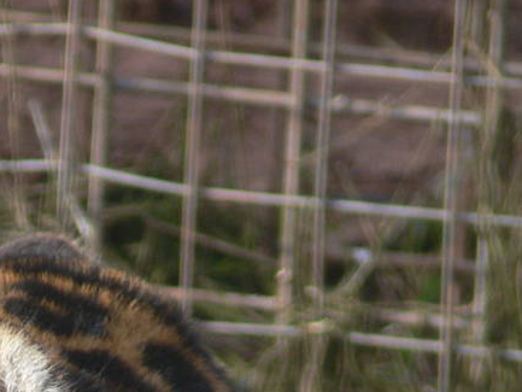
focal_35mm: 1553
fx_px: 23425
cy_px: 680
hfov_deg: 1.3
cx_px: -373
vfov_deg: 1.0
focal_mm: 88.8
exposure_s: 1/100
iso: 80
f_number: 5
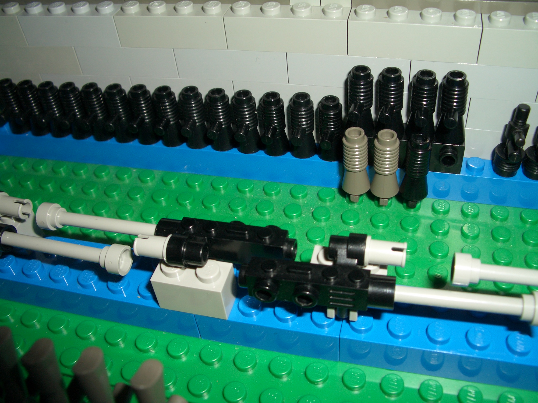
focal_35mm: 35
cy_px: 202
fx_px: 544
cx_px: 269
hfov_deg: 52.6
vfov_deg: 40.7
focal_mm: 5.8
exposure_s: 1/60
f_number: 4.3
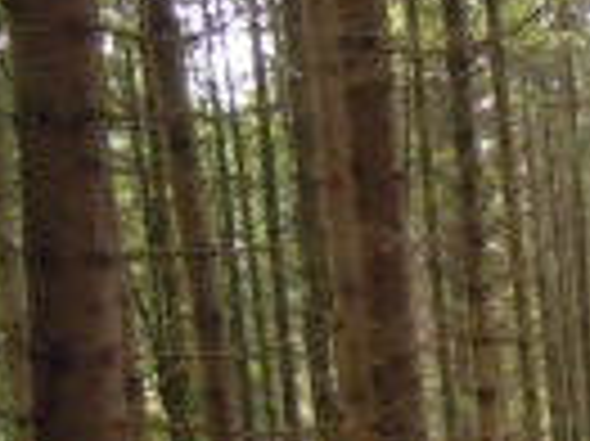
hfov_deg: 16.7
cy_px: 655
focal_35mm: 108
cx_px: 856
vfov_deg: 13.0
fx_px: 1839
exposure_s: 1/30
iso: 800
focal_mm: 5.4
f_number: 3.5
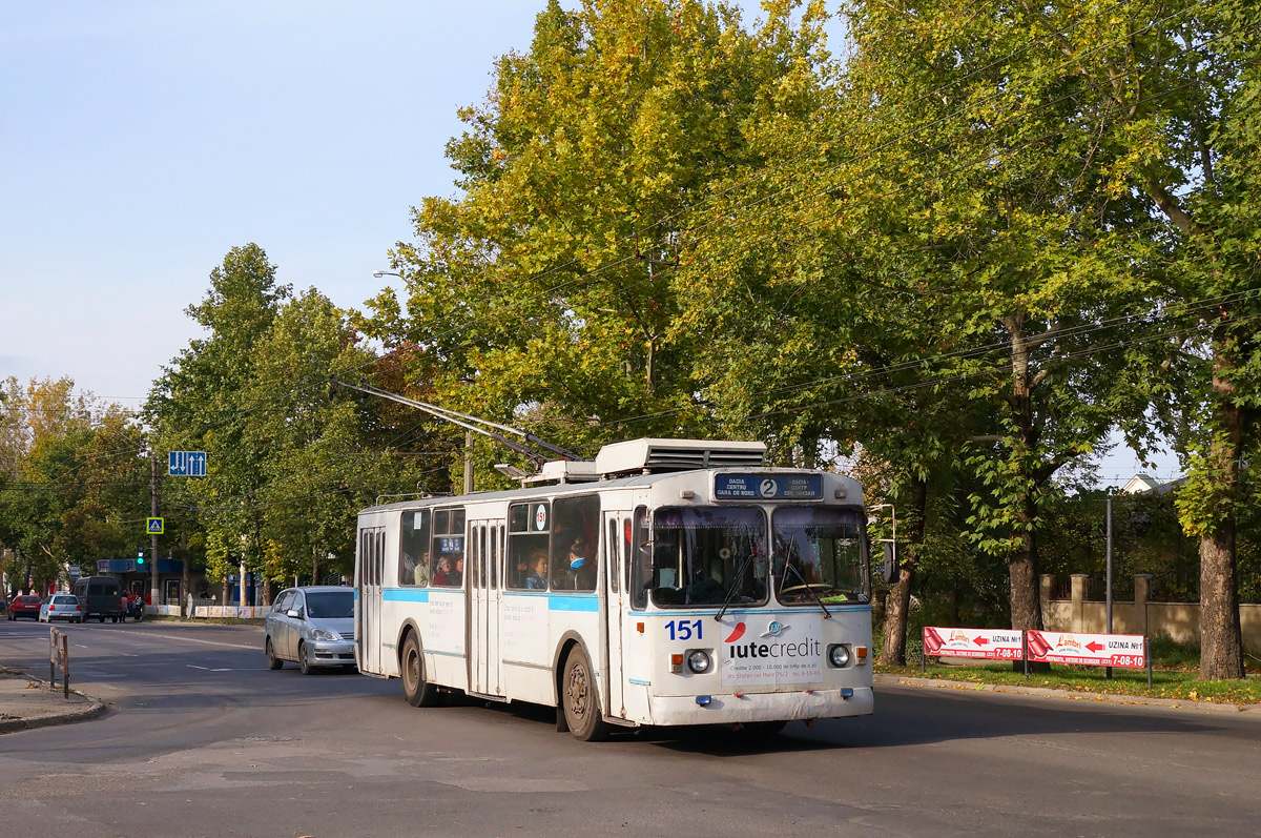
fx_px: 1469
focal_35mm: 42
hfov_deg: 46.4
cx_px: 630
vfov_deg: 31.8
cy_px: 419
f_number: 8
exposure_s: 1/640
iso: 400
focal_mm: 28
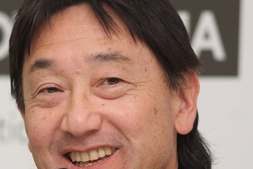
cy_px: 127
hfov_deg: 3.9
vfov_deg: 2.6
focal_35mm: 532
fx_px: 3742
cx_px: 64
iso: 400
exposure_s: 1/250
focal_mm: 180
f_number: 2.8
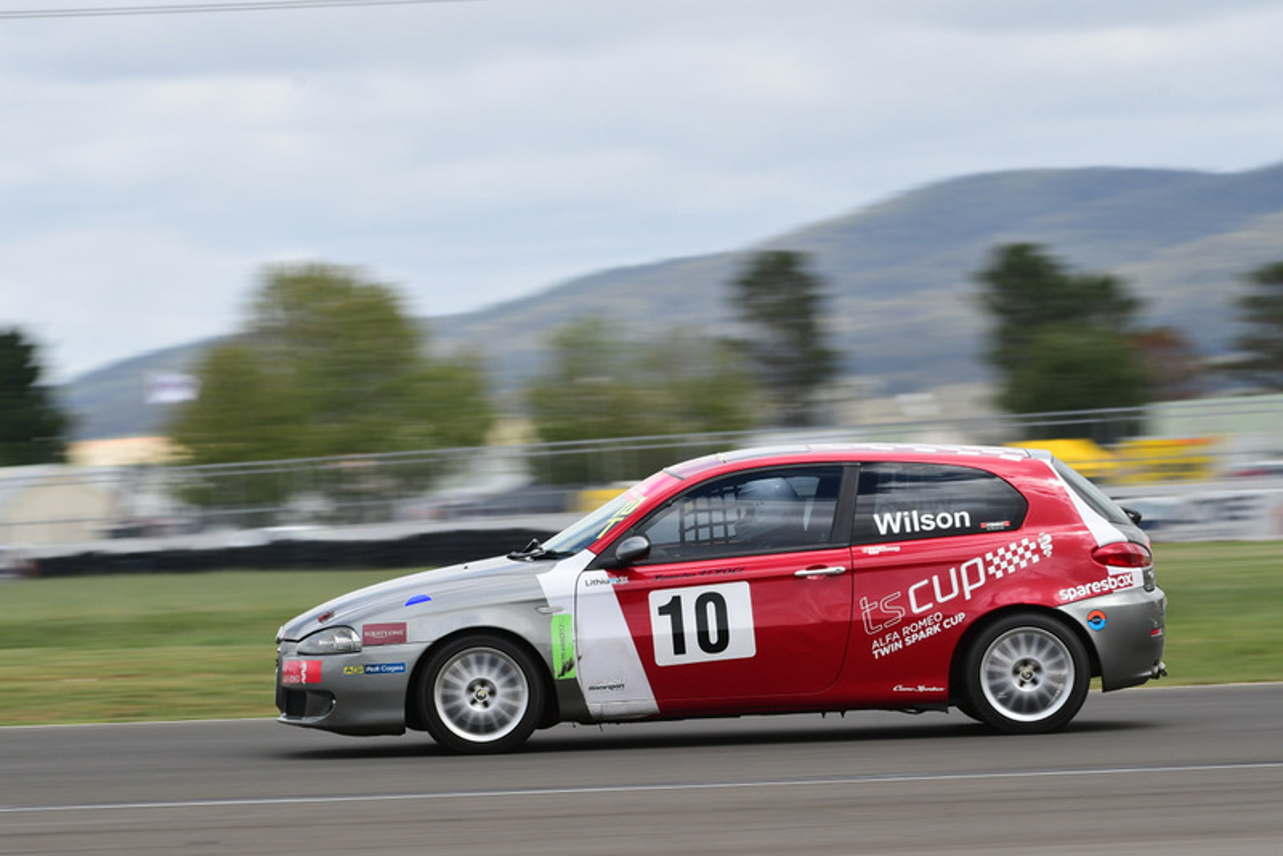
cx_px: 642
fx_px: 10695
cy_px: 428
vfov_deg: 4.6
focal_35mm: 300
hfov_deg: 6.9
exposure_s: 1/160
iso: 125
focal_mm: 200
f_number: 10
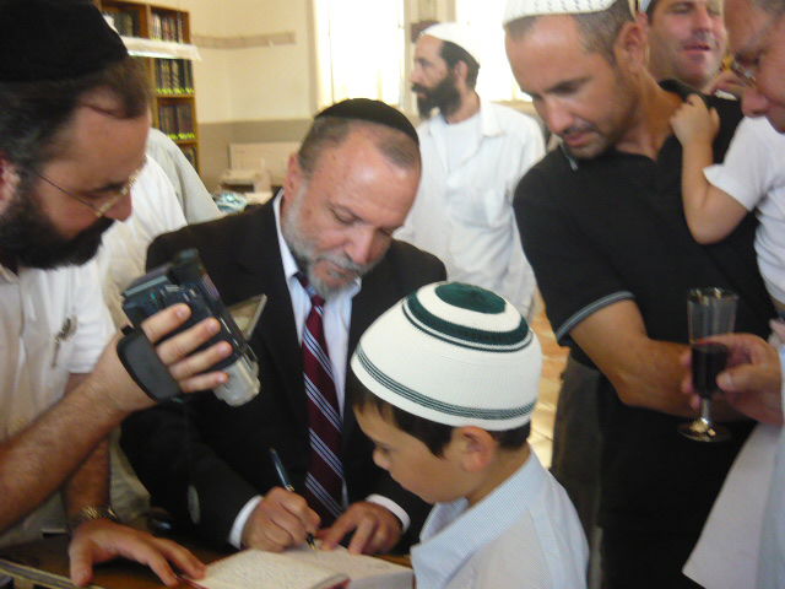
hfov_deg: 55.4
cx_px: 392
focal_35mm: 33
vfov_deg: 42.9
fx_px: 748
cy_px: 294
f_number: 2.8
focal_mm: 5.5
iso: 400
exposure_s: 1/40
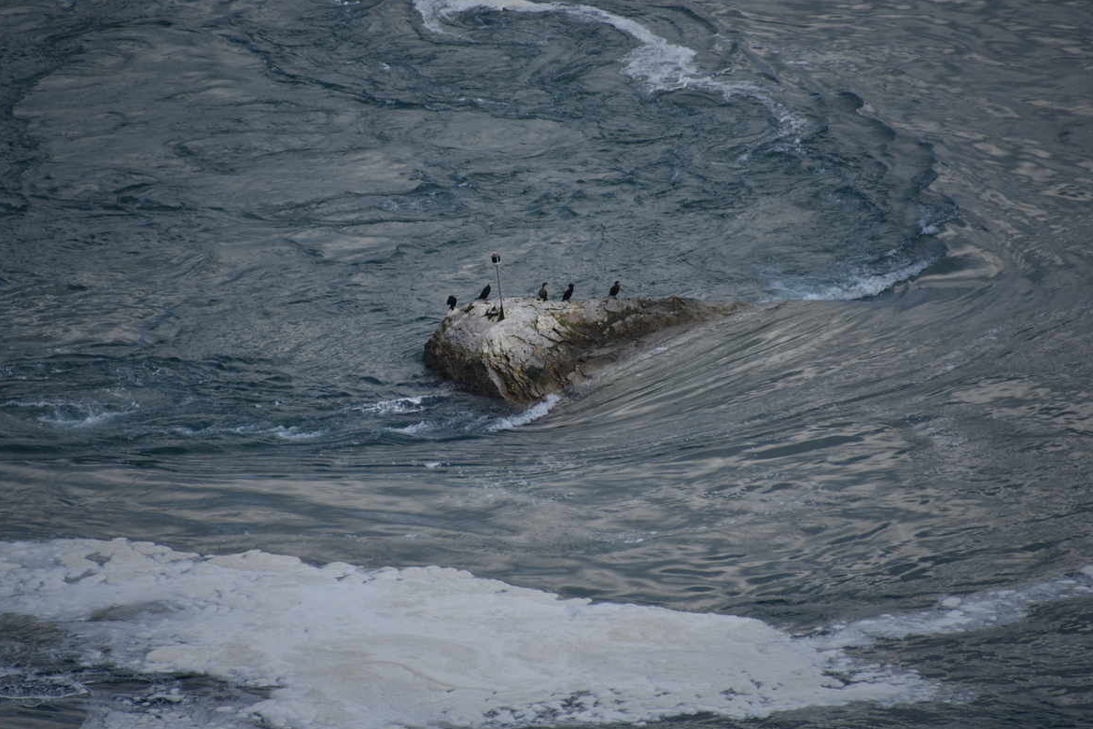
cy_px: 349
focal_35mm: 328
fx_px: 9959
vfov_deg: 4.2
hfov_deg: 6.3
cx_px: 526
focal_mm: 300
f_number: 5.6
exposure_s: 1/640
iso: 140
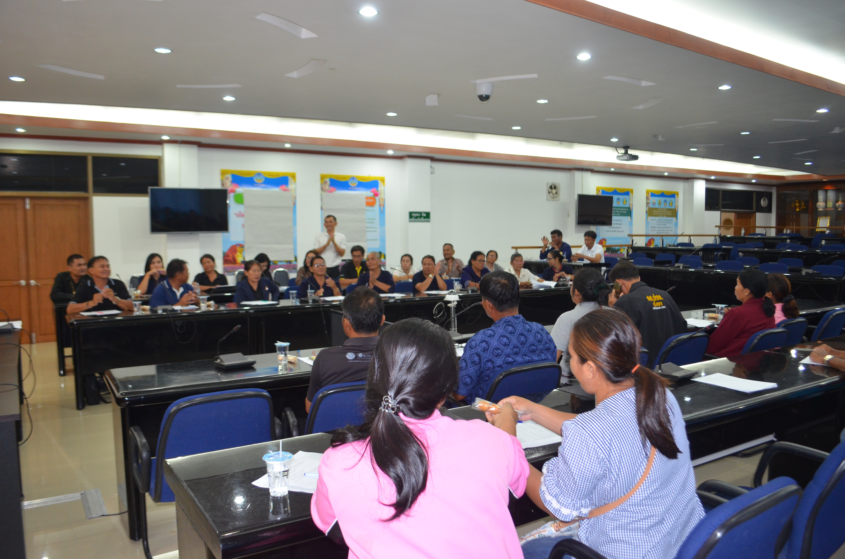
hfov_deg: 67.5
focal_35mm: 27
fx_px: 632
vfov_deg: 47.7
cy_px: 280
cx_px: 422
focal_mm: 18
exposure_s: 1/60
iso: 800
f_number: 3.5
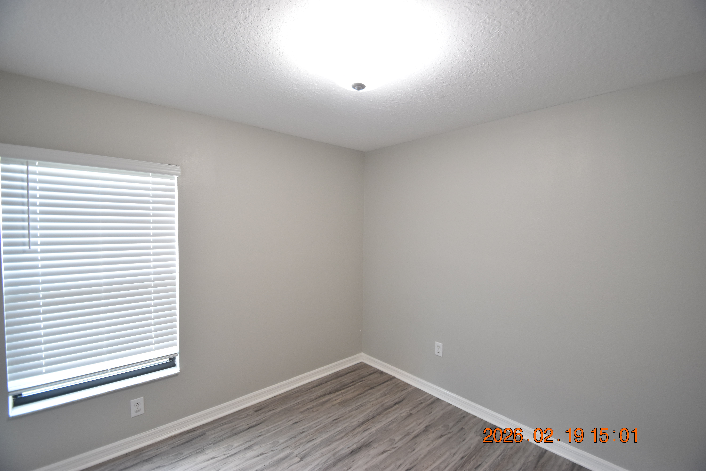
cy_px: 236
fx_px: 294
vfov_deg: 77.3
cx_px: 353
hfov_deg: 100.4
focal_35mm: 15
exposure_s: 1/45
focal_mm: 10
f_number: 3.5
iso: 800
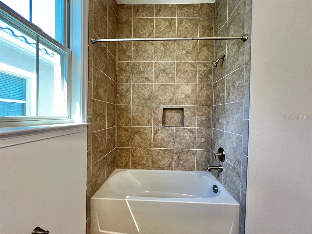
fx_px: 117
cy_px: 117
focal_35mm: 13
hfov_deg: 106.2
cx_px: 156
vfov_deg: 89.9
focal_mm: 1.57
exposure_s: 1/120
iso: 200
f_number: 1.8
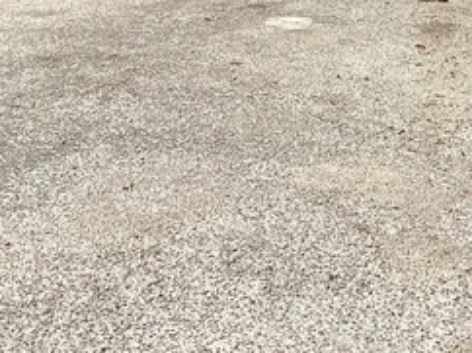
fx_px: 1117
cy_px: -111
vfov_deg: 16.9
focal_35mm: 82
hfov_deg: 23.8
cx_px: 267
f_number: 2.4
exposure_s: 1/1131
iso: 25
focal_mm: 3.3
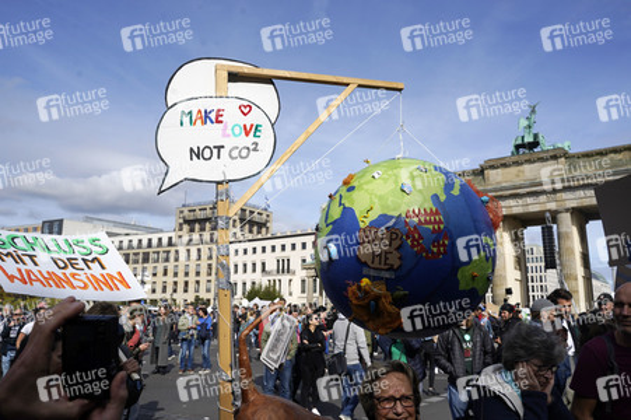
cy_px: 210
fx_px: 543
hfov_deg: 60.3
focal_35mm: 31
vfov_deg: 42.3
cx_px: 316
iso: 160
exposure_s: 1/1000
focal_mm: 31
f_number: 9
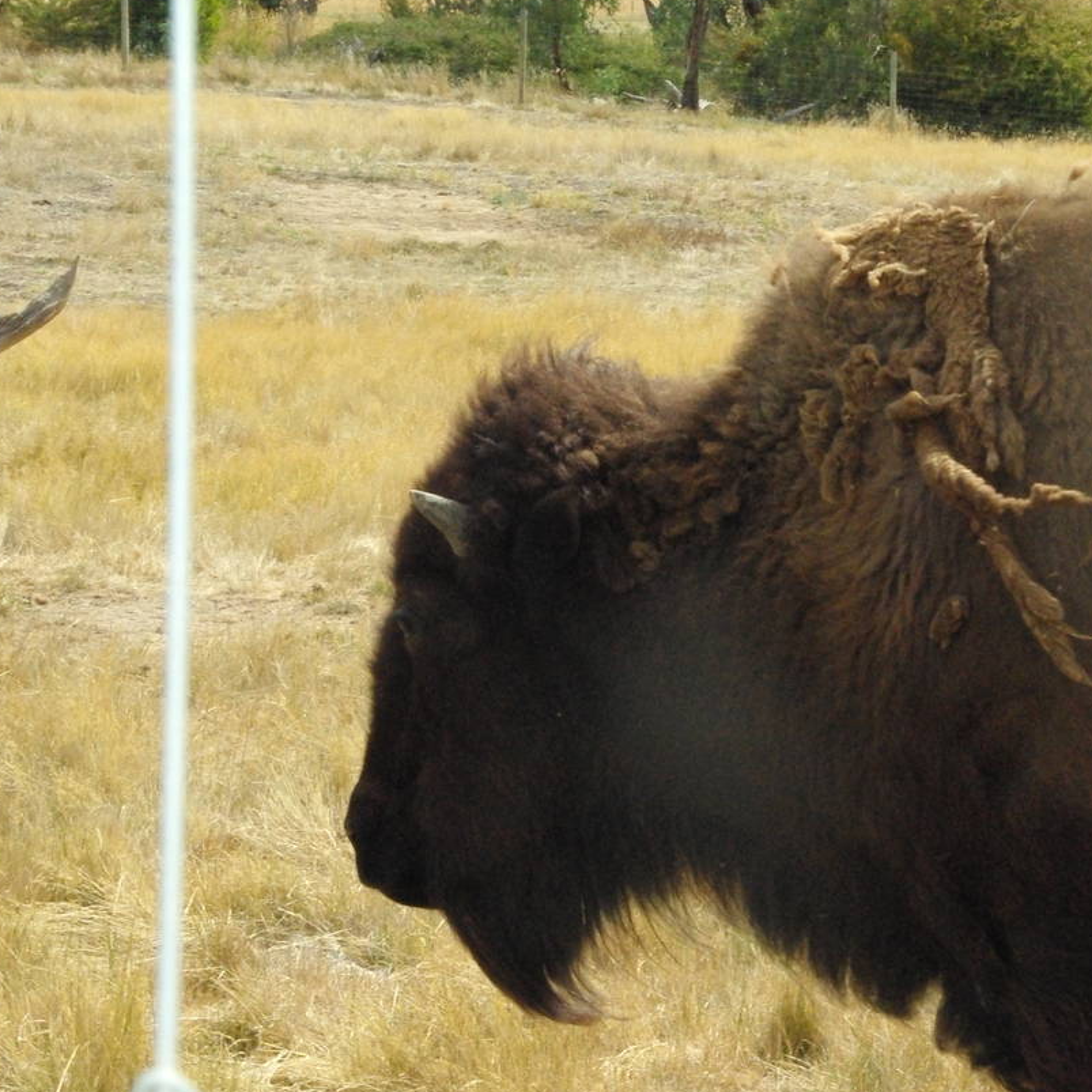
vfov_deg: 13.0
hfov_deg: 12.9
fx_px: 4783
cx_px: 937
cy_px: 566
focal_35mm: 134
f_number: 22
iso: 1600
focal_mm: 53
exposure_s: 1/180
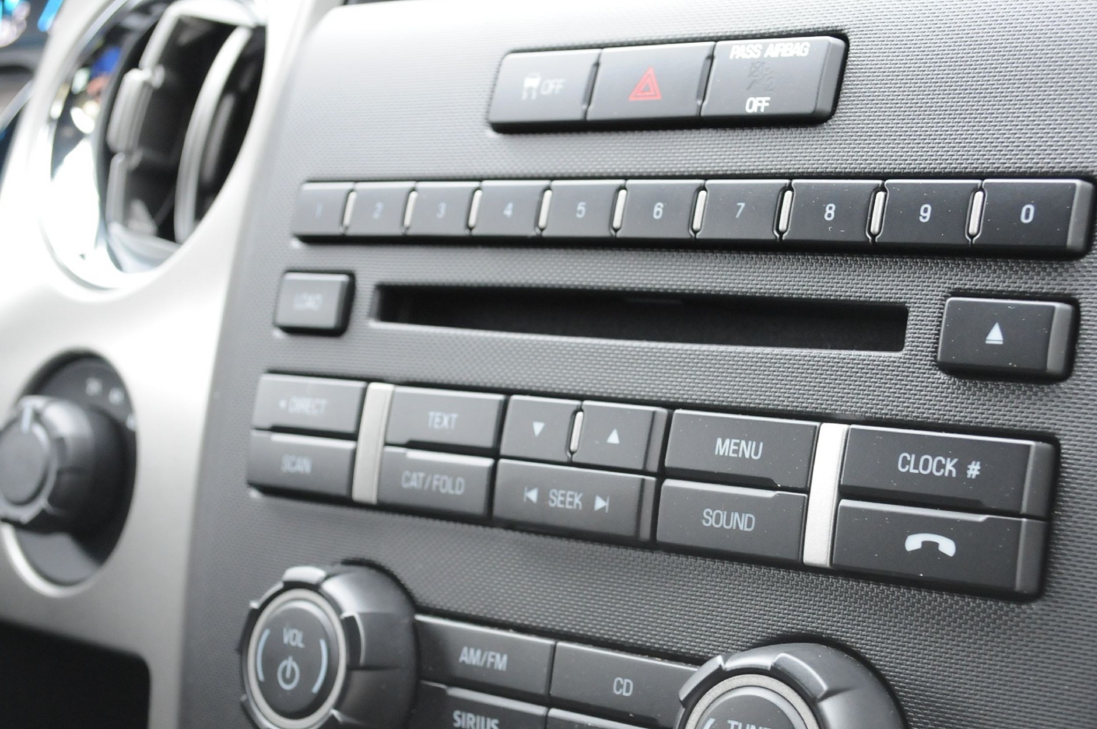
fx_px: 1857
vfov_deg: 22.2
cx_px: 628
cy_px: 445
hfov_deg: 32.9
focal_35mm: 61
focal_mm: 30
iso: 1000
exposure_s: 1/20
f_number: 5.6
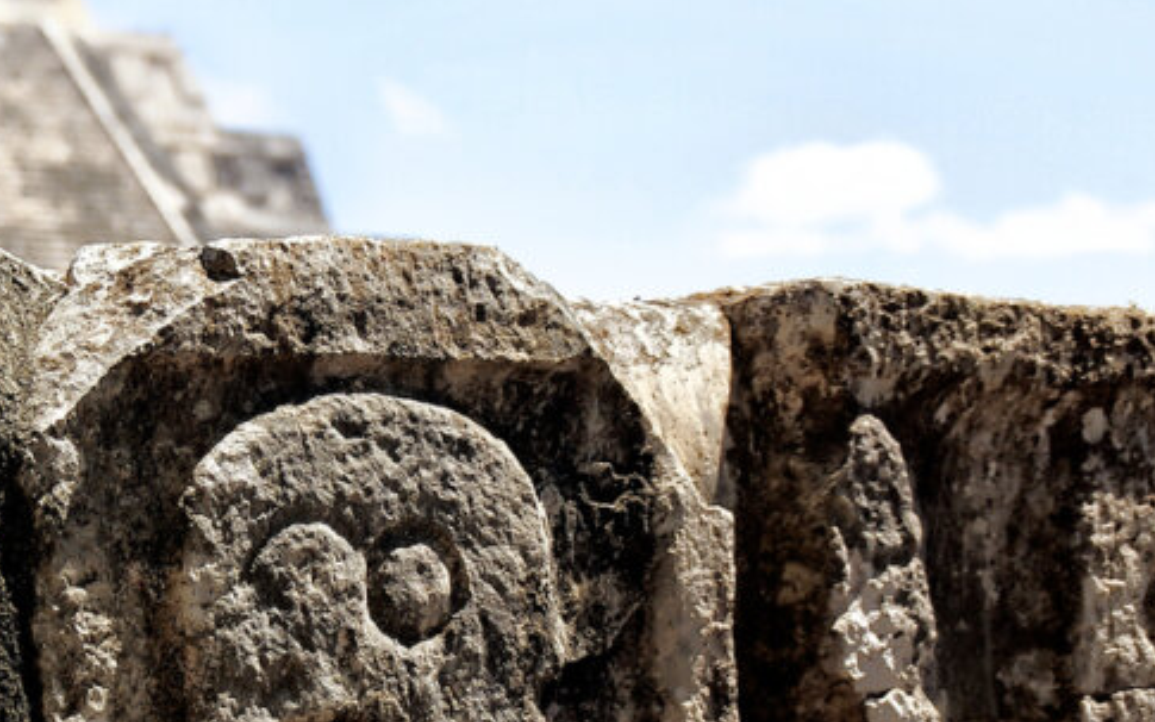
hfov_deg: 10.7
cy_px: 416
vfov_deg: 6.8
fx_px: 6106
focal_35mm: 194
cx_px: 119
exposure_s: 1/200
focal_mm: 60
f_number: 7.1
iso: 100
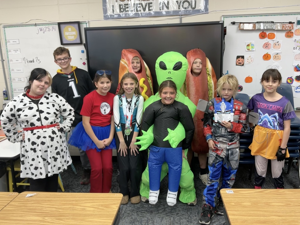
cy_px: 112
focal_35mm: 29
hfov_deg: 61.7
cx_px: 150
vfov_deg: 48.2
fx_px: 251
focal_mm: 3
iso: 64
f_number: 1.8
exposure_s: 1/60
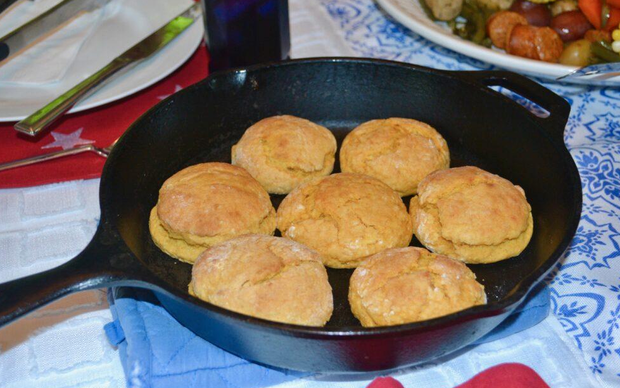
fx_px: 845
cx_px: 312
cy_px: 207
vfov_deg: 25.8
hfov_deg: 40.3
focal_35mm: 50
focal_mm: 32
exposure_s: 1/60
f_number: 4.8
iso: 1000
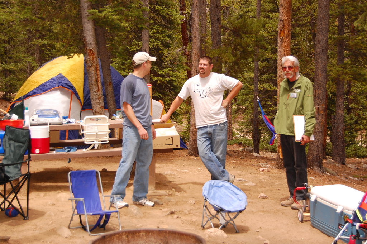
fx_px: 581
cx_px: 184
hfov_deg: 35.1
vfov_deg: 23.7
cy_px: 122
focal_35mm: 57
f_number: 5.6
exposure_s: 1/500
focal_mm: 38
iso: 400
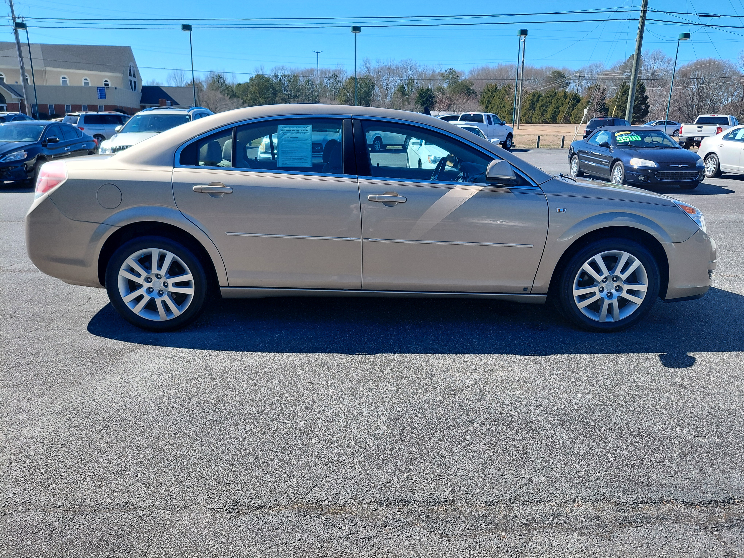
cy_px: 279
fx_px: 537
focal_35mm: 25
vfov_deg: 54.9
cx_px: 372
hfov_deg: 69.4
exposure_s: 1/1049
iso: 50
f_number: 1.8
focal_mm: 4.69
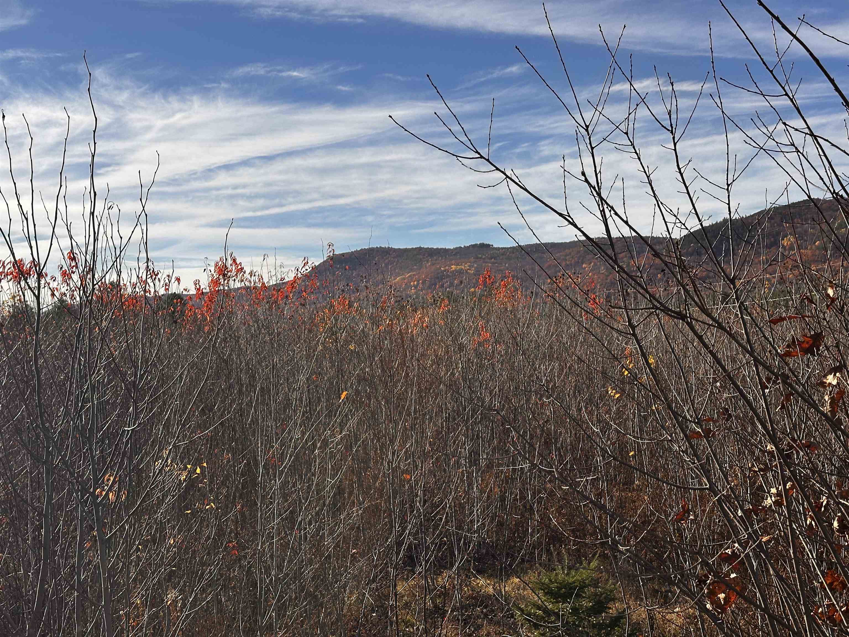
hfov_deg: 39.7
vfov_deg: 30.3
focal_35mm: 48
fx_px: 1177
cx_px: 424
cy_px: 318
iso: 64
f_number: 1.78
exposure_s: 1/5556
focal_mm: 6.86
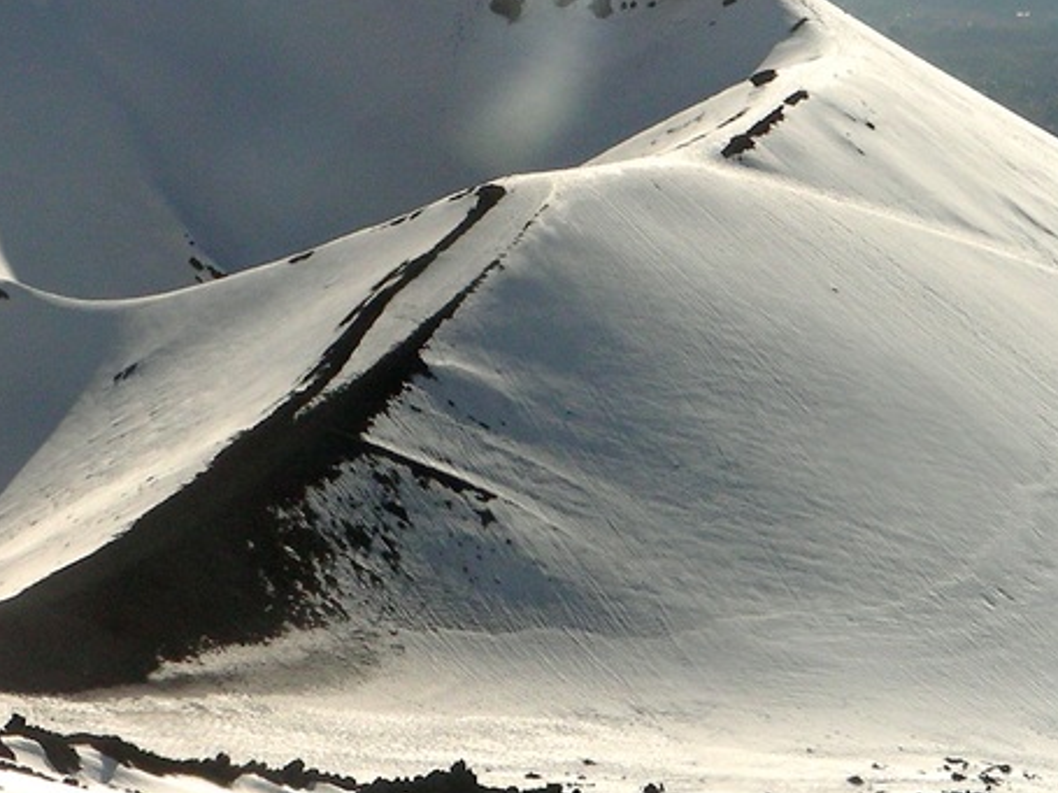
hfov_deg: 6.9
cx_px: -9
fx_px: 8800
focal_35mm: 288
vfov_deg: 5.2
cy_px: 93
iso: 50
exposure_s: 1/362
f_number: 5.6
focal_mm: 21.3
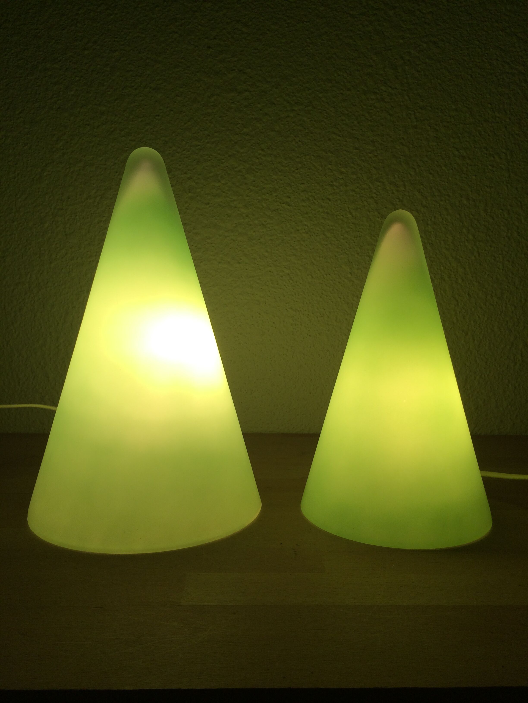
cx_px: 264
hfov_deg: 48.2
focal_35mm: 29
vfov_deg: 61.7
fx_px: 590
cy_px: 352
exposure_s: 1/100
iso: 32
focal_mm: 4.15
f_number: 2.2
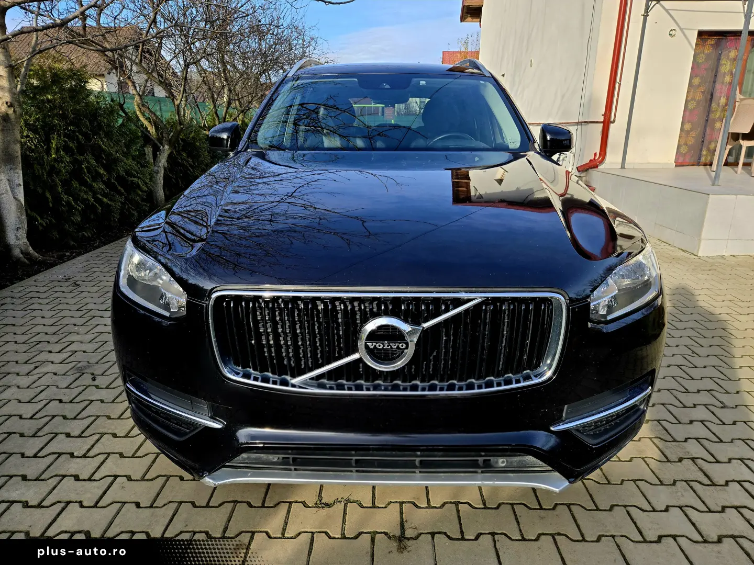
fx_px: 501
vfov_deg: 58.9
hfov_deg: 73.9
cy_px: 282
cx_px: 377
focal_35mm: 23
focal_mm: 5.4
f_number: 1.8
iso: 80
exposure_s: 1/5000
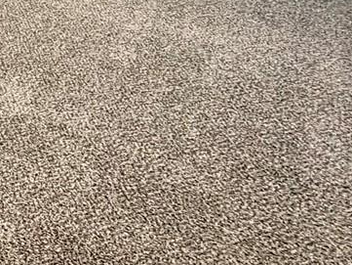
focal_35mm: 62
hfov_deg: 19.9
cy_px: -142
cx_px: -320
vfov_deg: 20.1
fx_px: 631
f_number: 2.2
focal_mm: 2.22
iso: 200
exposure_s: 1/60
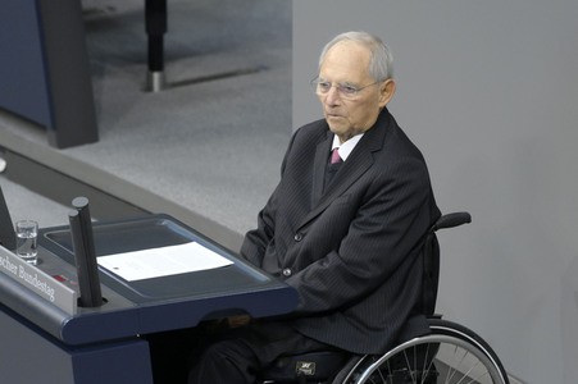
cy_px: 192
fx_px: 5455
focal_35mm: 340
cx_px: 289
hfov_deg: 6.1
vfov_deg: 4.0
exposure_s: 1/320
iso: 12800
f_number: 5.6
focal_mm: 340
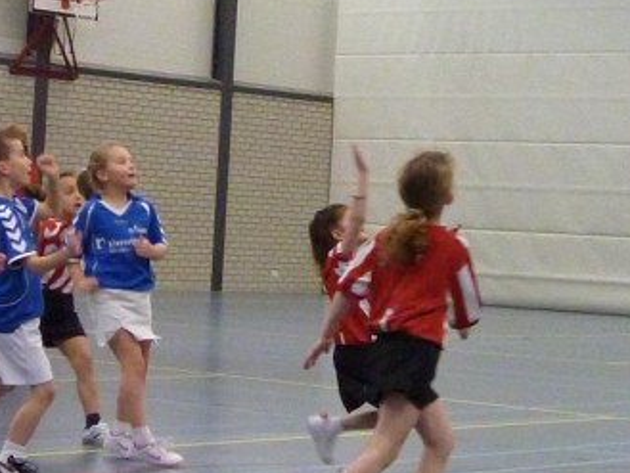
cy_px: 157
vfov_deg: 11.9
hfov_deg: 15.9
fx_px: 2258
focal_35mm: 124
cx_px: 314
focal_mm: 6
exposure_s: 1/125
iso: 800
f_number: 2.9
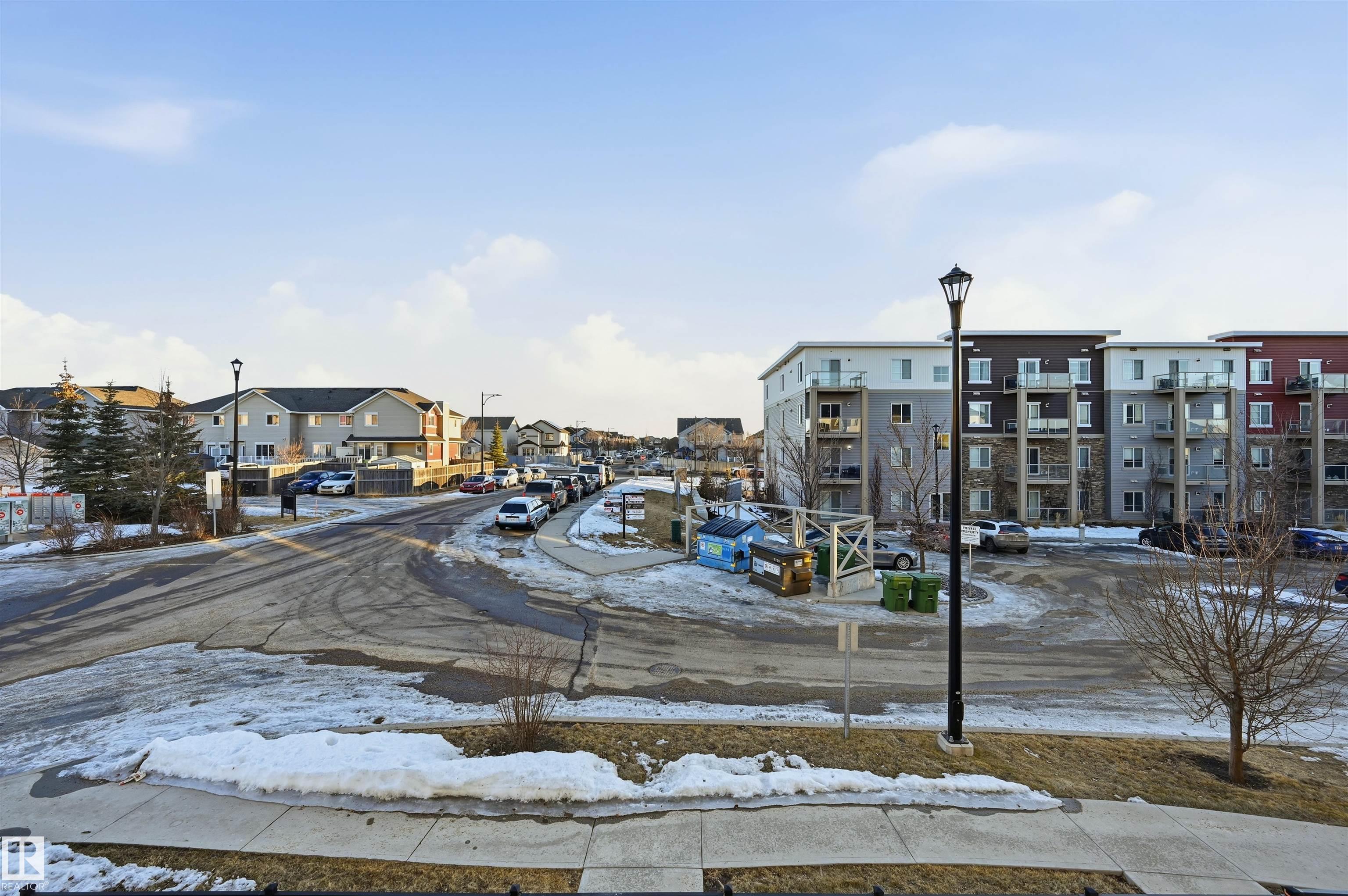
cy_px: 448
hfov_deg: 104.3
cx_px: 674
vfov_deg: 81.1
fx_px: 524
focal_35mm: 14
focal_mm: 14
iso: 100
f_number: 8
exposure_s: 1/400
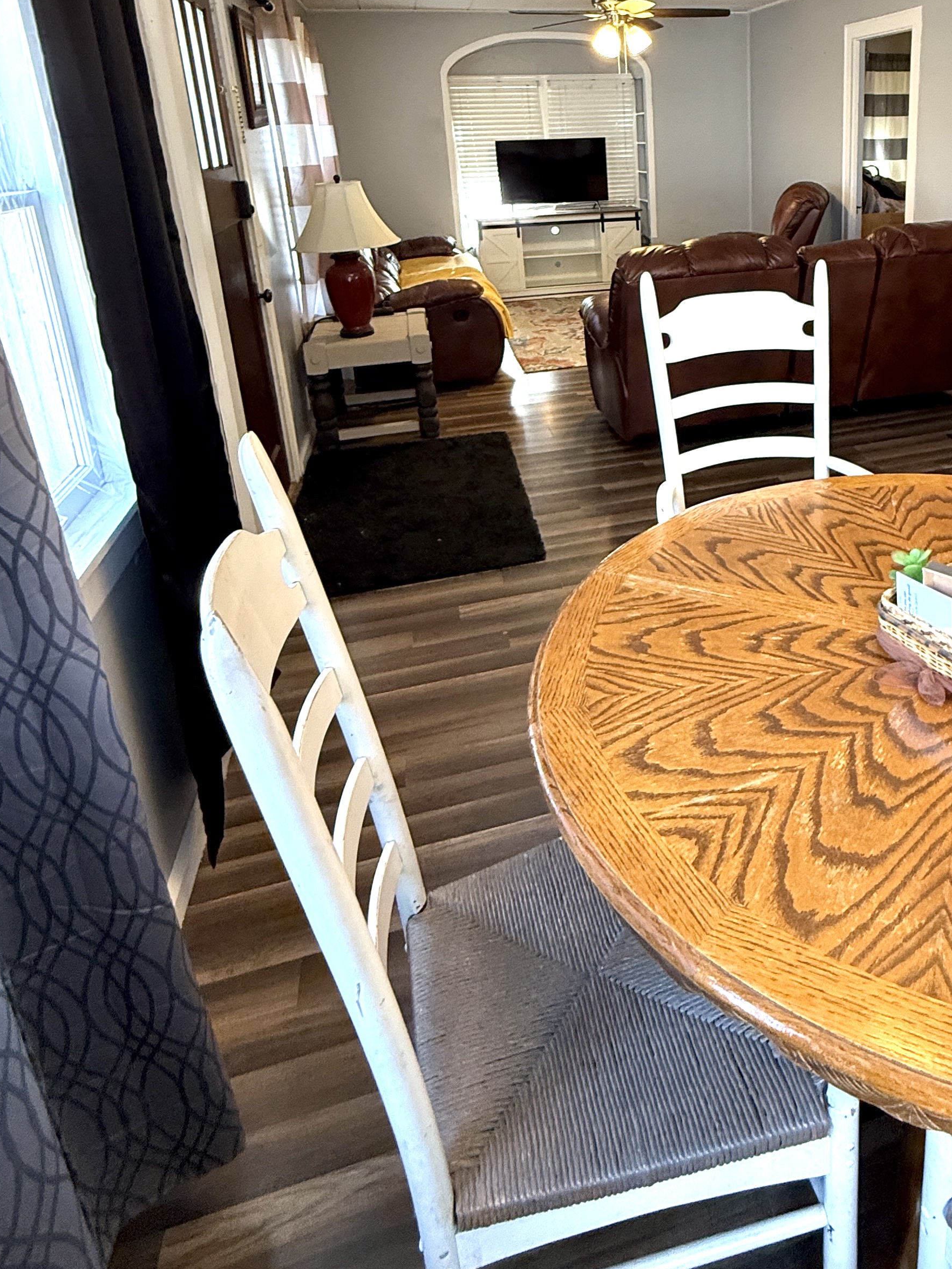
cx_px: 690
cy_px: 373
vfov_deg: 68.5
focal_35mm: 24
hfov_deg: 54.7
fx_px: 880
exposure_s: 1/60
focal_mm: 2.22
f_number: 2.2
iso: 250
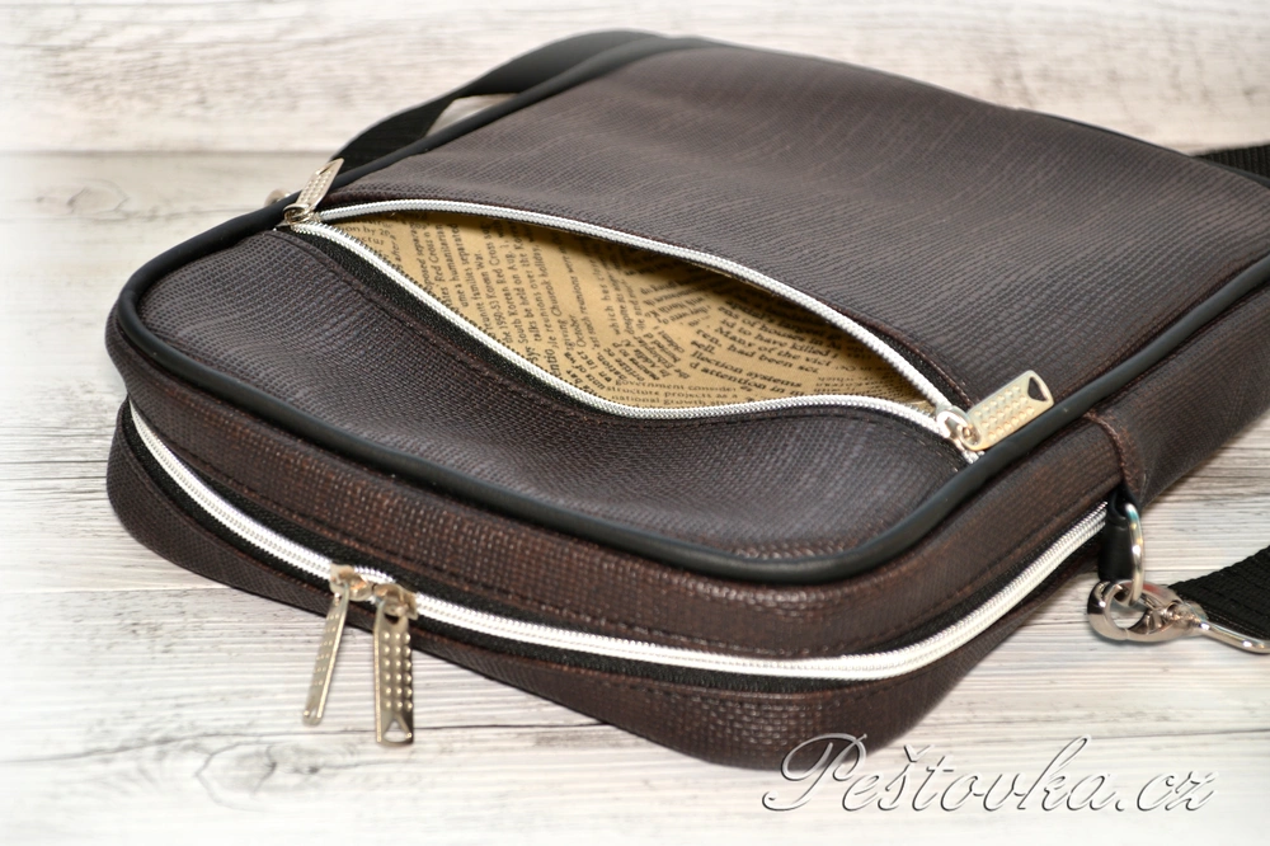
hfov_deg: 19.5
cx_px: 635
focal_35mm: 105
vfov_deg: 13.0
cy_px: 423
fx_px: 3703
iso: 100
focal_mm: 70
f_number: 5.3
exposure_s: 1/60
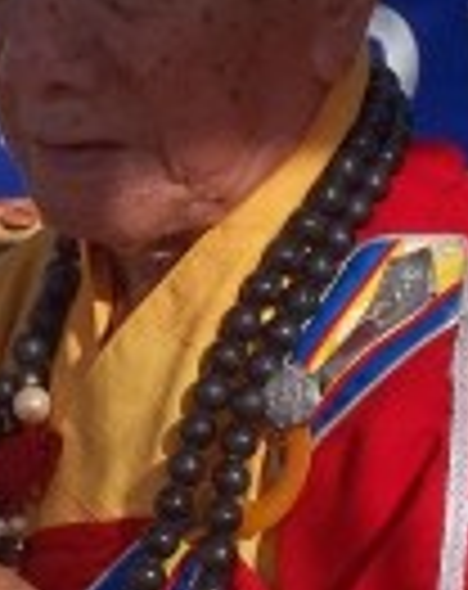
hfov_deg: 7.0
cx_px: 81
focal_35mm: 220
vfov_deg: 8.8
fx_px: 3827
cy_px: 311
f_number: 8.9
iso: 64
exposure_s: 1/160
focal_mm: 8.2
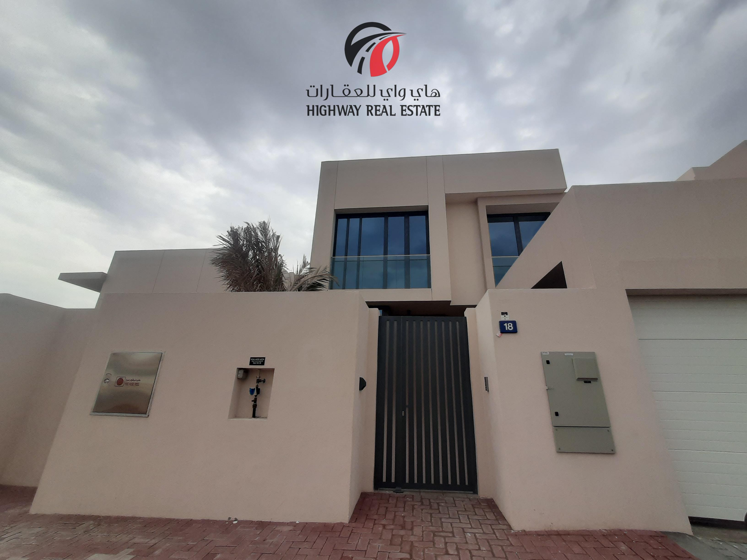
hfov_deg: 106.2
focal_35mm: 13
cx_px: 374
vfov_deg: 89.9
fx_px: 281
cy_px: 280
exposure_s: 1/1080
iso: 40
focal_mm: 1.42
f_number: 2.2
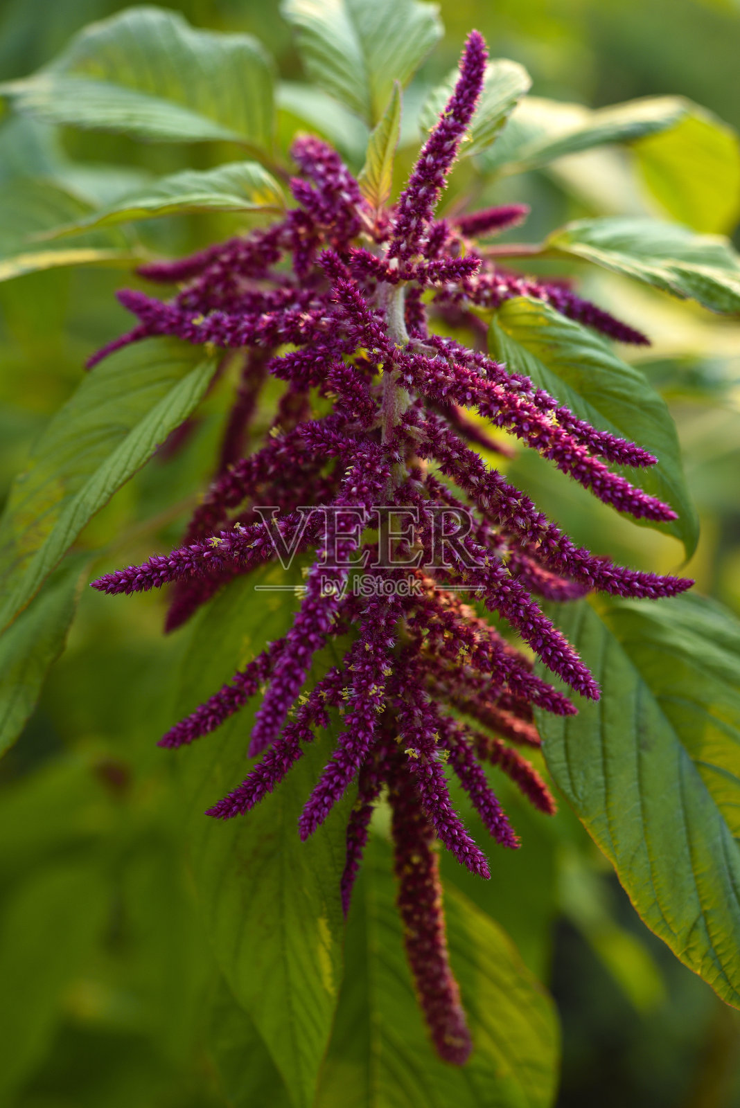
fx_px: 1848
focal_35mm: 60
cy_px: 554
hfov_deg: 22.6
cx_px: 370
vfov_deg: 33.4
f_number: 4.5
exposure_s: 1/60
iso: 100
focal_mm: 60
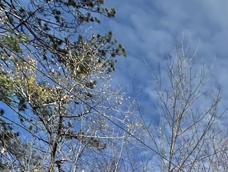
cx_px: 406
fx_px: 481
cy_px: 412
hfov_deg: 19.9
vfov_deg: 14.0
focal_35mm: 73
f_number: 2.2
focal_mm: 2.22
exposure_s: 1/2304
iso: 50
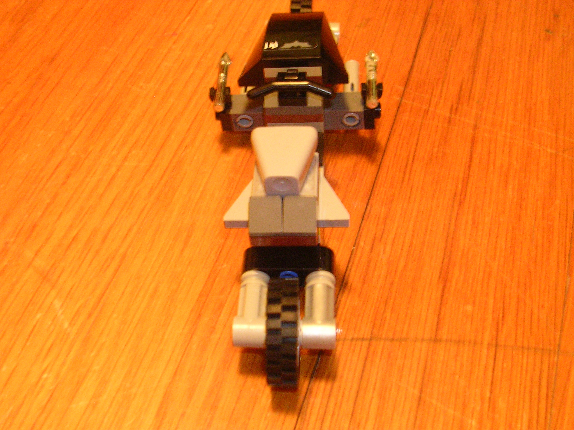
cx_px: 287
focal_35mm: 49
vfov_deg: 29.7
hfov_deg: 38.9
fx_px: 813
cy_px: 215
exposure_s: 1/1.4
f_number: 3.1
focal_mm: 7.5
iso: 200
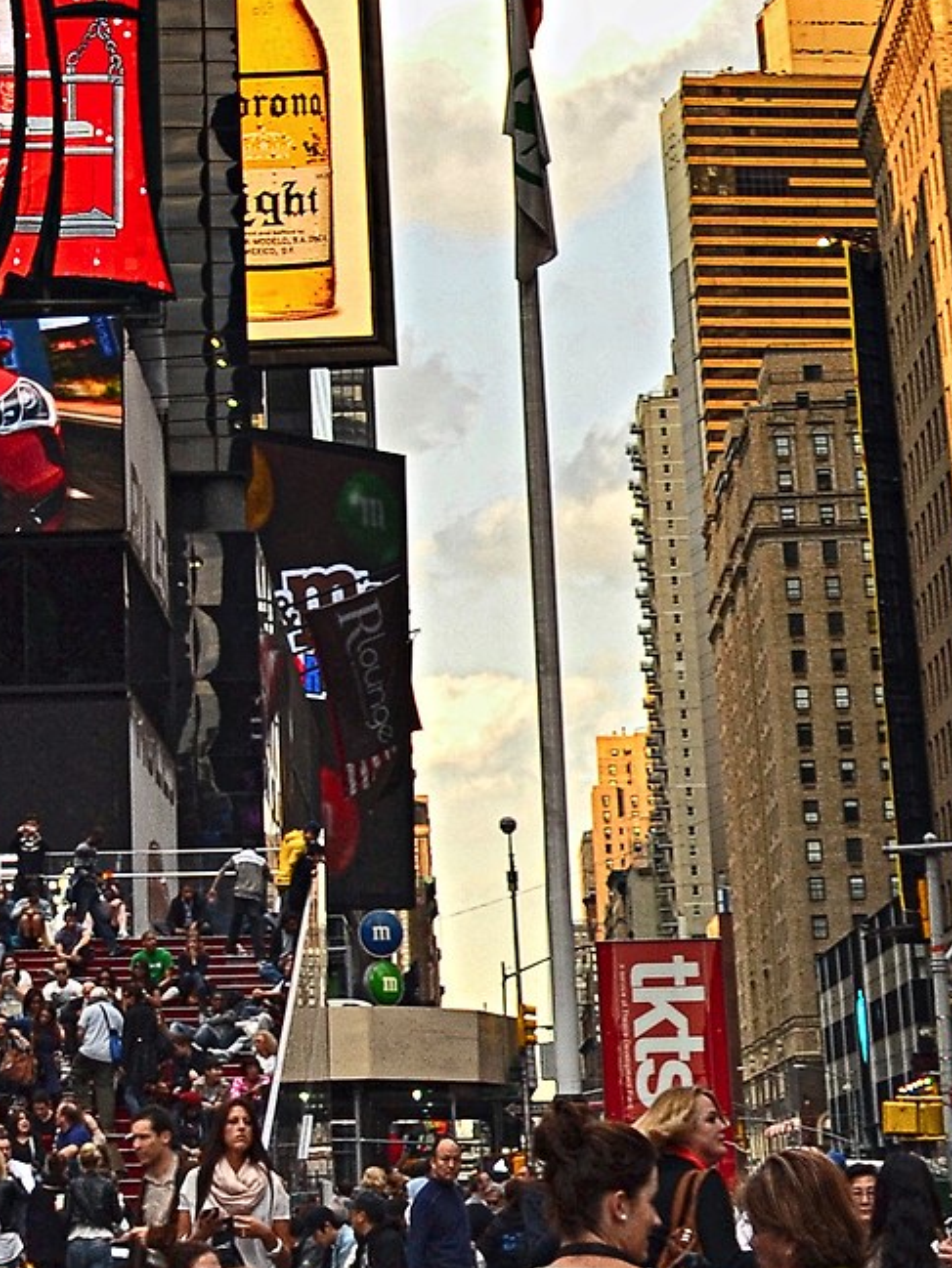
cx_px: -61
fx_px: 3519
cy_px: -274
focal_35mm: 96
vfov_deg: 19.2
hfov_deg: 15.1
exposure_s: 1/125
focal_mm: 18
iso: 100
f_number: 5.6
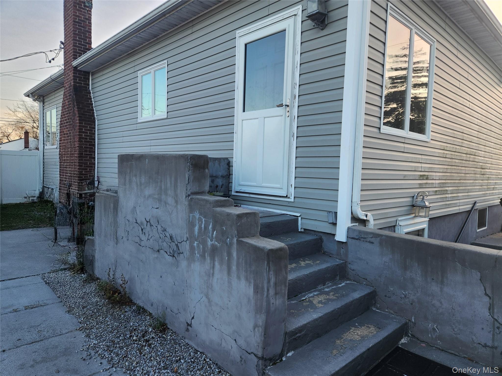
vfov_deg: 58.9
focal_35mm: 23
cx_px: 251
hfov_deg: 73.9
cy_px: 188
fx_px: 334
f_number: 1.8
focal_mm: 5.4
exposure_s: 1/180
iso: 40
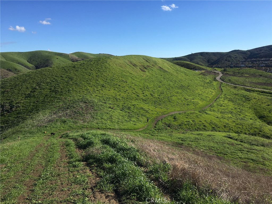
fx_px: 228
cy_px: 102
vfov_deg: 48.2
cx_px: 136
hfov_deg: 61.7
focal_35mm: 29
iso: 25
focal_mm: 4.15
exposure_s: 1/1789
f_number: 2.2
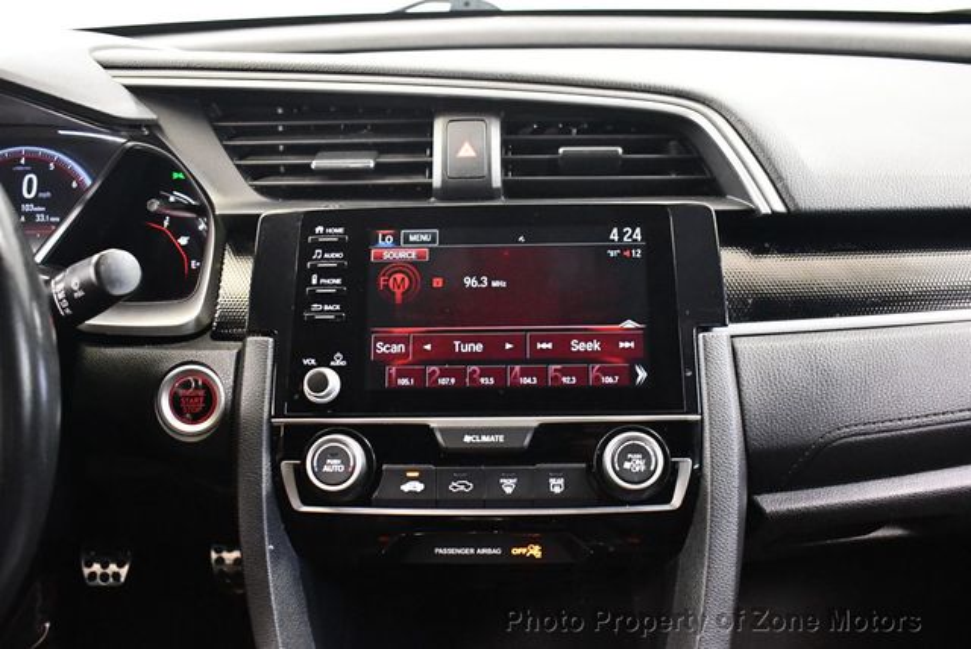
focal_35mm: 36
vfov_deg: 36.9
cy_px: 324
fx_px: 972
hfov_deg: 53.1
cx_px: 486
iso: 6400
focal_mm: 18
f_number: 3.5
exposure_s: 1/60
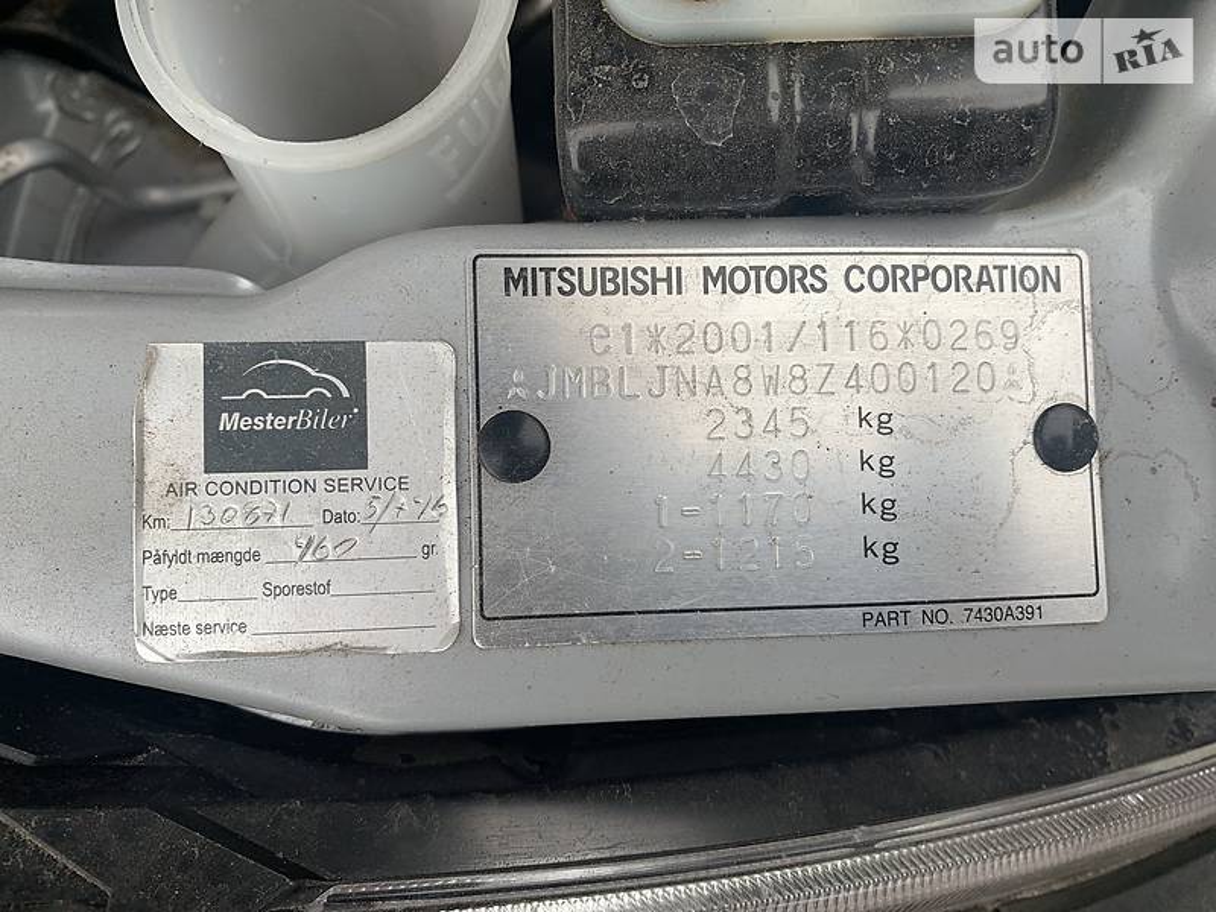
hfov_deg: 67.3
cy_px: 456
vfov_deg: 53.1
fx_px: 913
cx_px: 608
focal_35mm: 26
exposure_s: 1/455
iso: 25
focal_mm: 4.2
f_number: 1.8
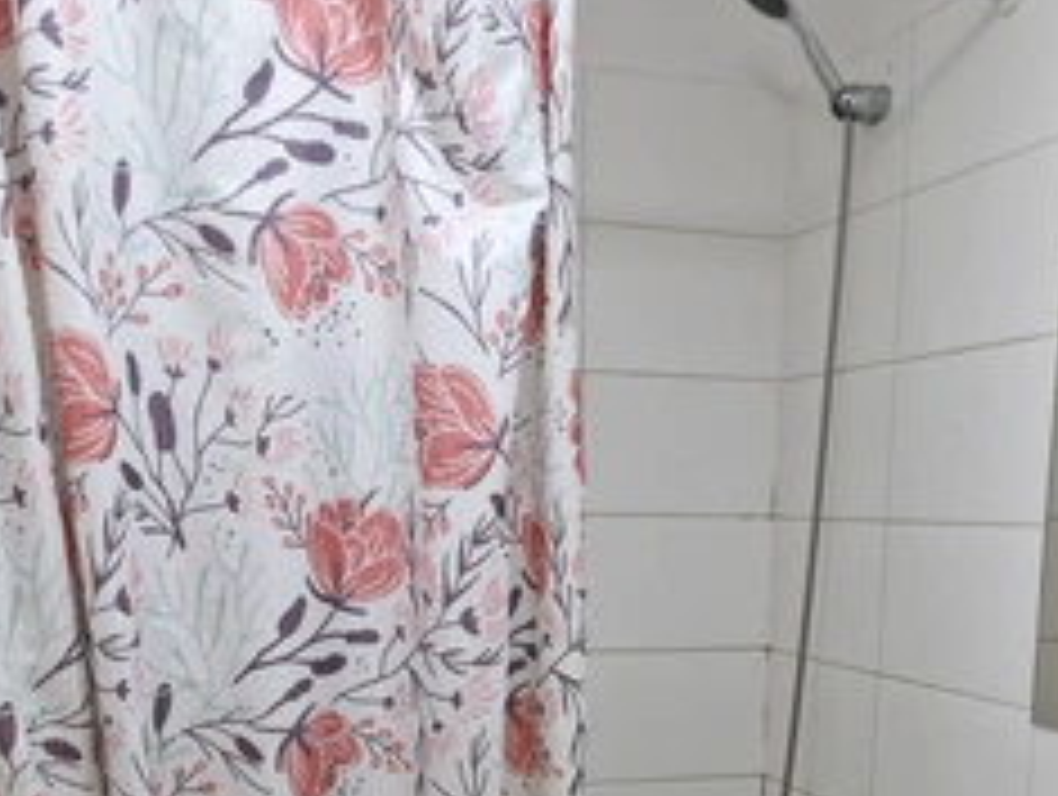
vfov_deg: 32.0
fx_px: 1316
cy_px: 724
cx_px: 621
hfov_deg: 43.6
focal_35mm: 43
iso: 100
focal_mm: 5.54
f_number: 1.8
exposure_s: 1/100
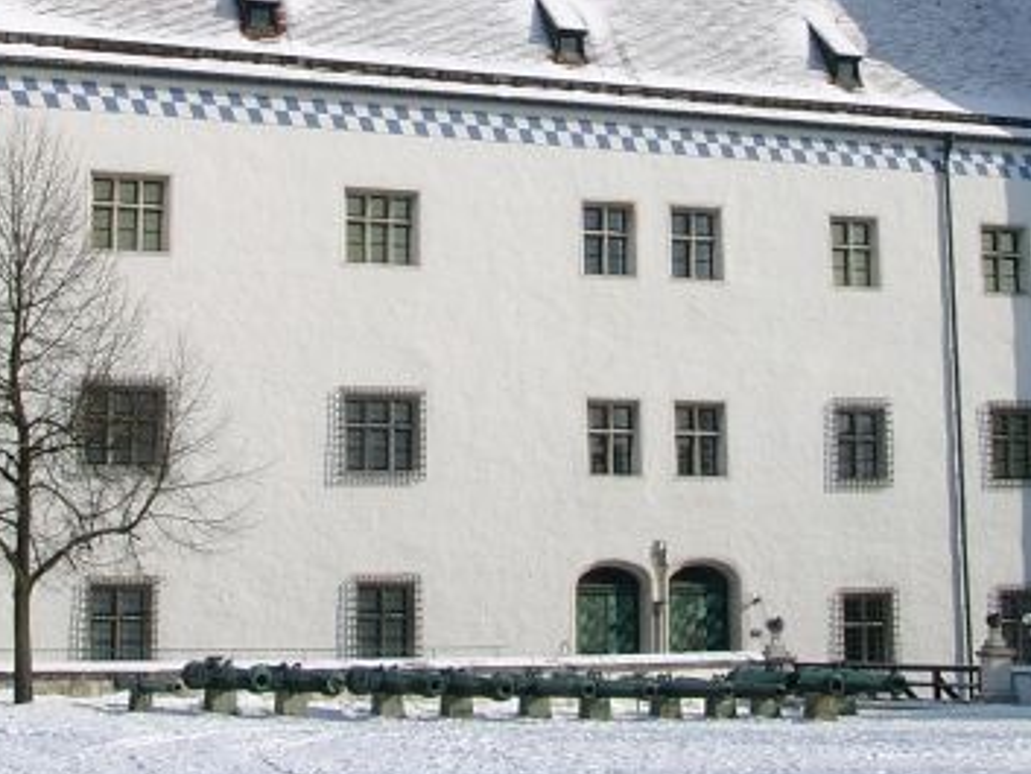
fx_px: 2294
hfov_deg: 25.3
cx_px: 473
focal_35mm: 77
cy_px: -18
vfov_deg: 18.6
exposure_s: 1/678
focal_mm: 7.13
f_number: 5.6
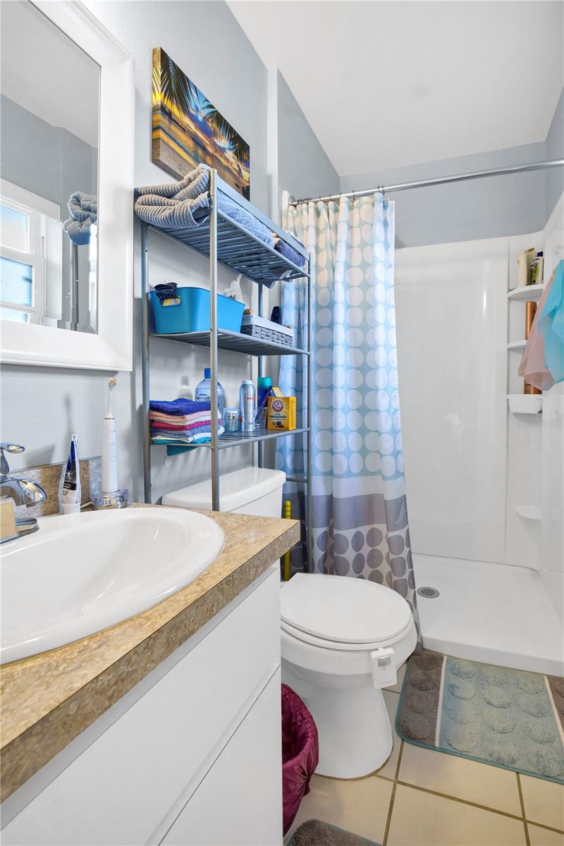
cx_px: 282
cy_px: 423
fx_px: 352
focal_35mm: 15
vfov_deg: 100.4
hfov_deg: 77.3
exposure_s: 1/2.5
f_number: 10
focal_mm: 10
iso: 200
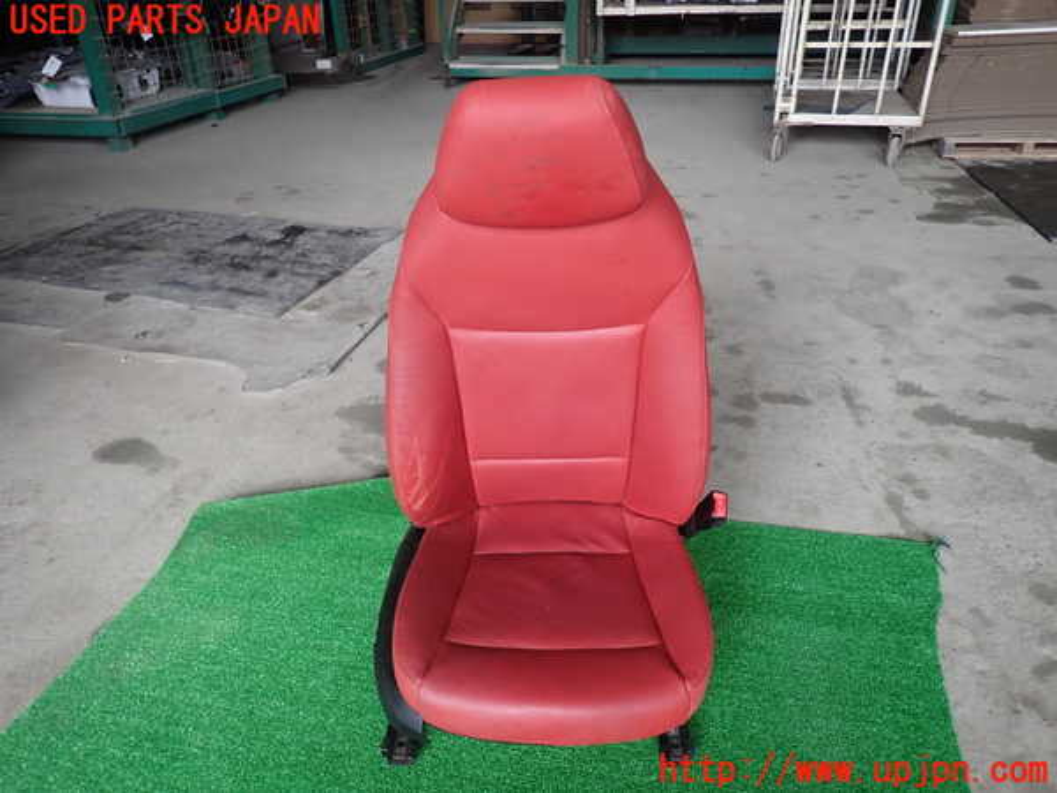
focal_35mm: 25
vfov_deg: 54.9
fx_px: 763
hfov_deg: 69.4
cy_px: 396
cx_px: 528
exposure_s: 1/60
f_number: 2
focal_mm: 4.5
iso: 100
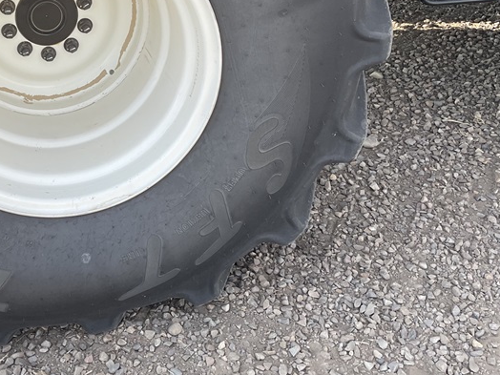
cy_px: 58
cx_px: 104
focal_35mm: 50
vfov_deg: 28.3
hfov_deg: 36.9
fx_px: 722
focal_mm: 4.2
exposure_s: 1/924
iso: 32
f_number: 1.6
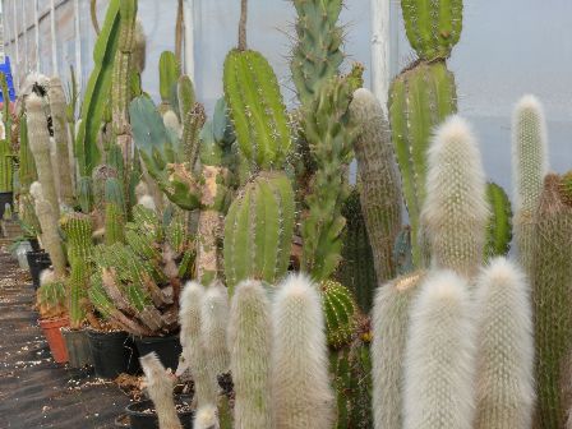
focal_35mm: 79
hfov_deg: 24.7
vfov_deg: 18.7
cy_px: 214
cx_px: 286
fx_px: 1305
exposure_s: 1/125
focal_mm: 16.7
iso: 100
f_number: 8
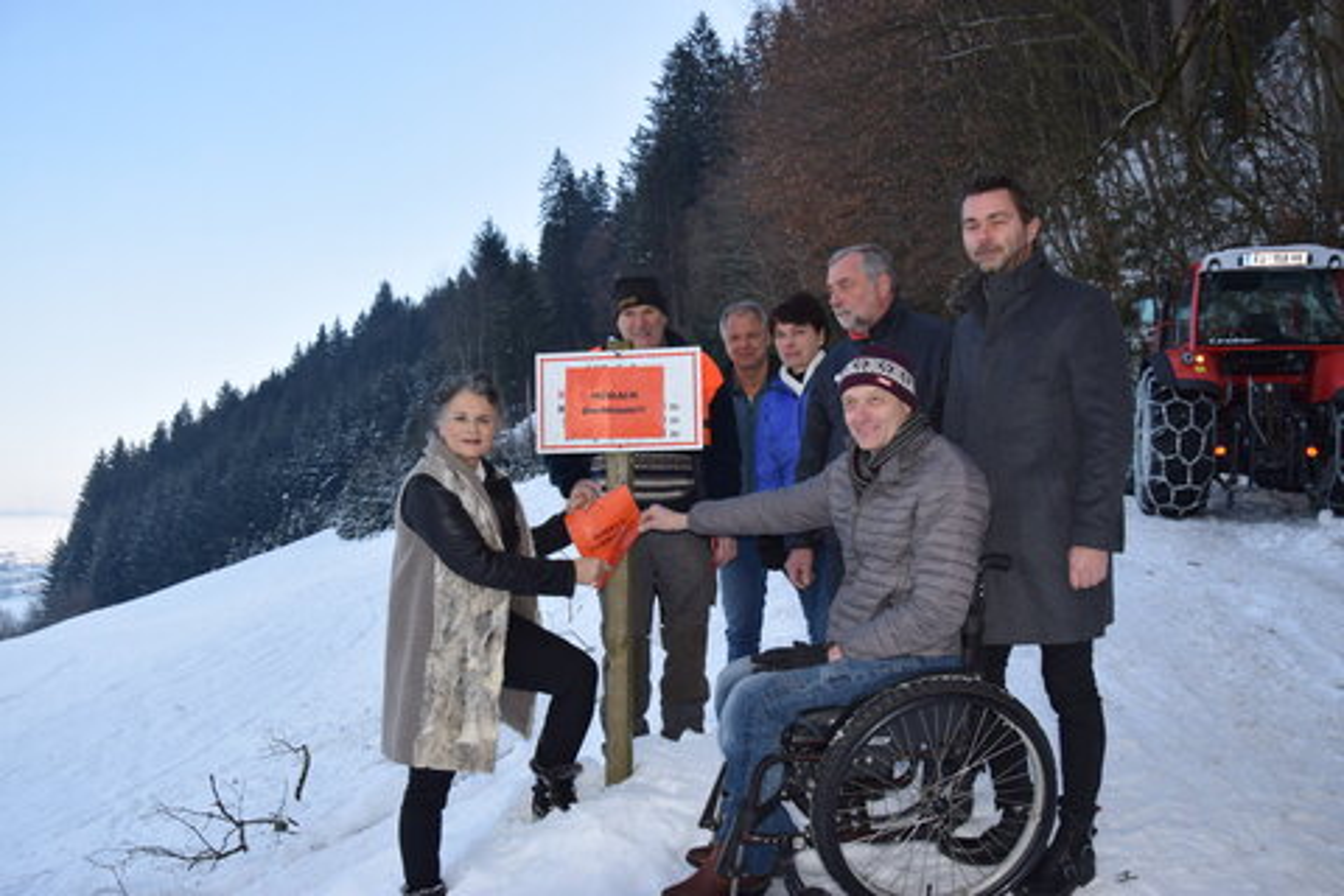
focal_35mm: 27
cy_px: 448
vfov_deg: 47.9
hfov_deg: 67.4
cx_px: 672
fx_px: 1008
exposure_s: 1/125
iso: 100
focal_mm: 18
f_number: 5.6
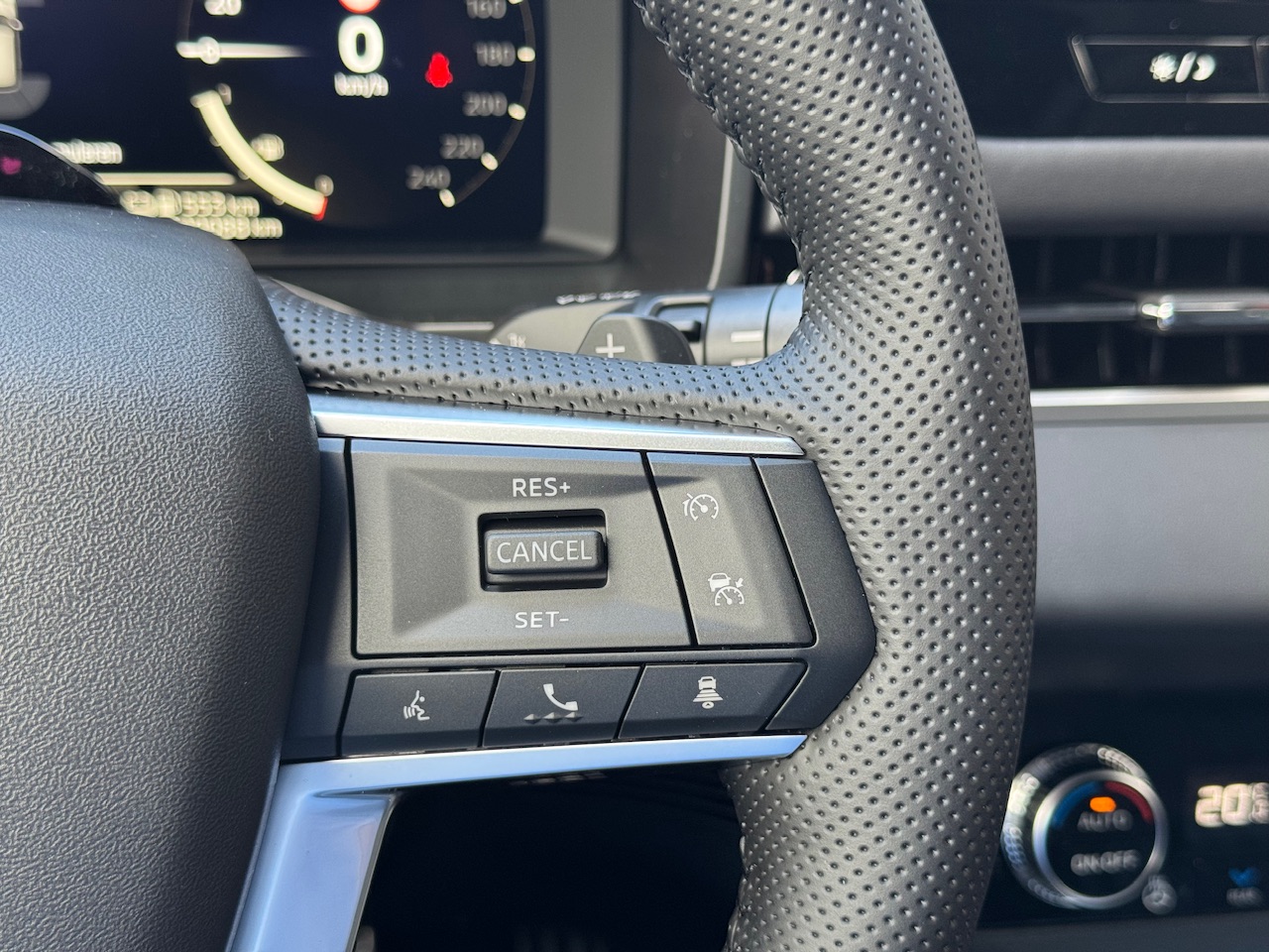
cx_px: 634
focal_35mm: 48
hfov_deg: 39.7
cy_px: 476
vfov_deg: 30.3
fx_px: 1760
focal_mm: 6.76
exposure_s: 1/48
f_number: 1.78
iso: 80
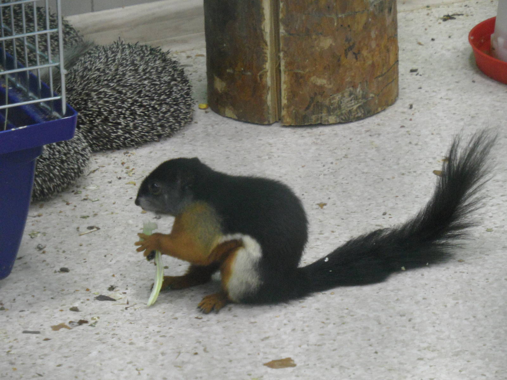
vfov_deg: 8.2
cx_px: 254
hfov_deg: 11.0
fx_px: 2636
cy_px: 190
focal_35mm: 180
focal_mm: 29.7
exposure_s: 1/10
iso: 400
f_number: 4.4
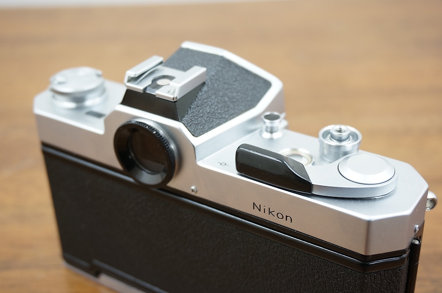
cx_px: 221
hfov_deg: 38.9
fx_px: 625
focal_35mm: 51
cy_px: 146
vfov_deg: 26.4
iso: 400
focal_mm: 34
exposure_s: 1/20
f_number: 5
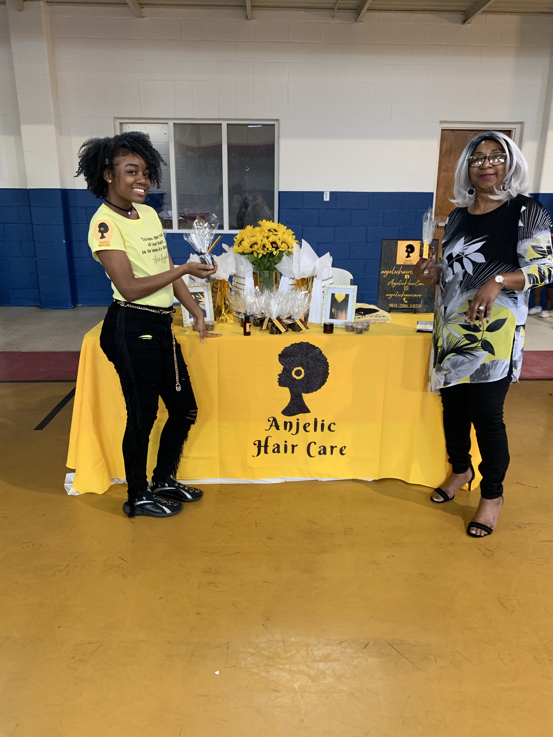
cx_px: 276
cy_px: 368
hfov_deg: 53.1
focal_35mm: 26
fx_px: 554
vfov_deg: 67.3
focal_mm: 4.25
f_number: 1.8
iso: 250
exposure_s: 1/60
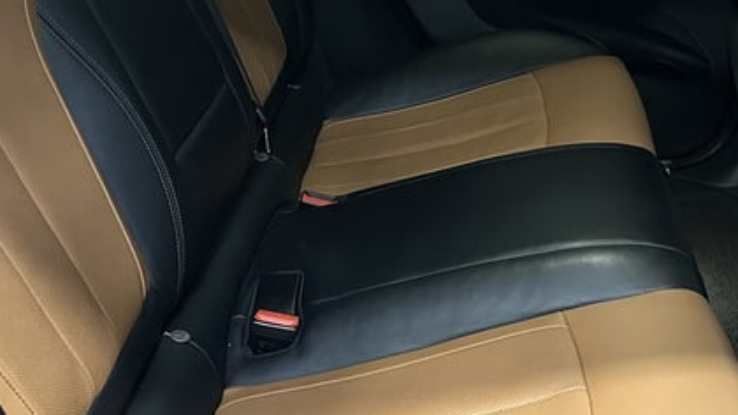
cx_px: 408
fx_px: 1096
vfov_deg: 21.2
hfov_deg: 37.2
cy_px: 101
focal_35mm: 56
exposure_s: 1/33
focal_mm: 6.86
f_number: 1.78
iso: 640
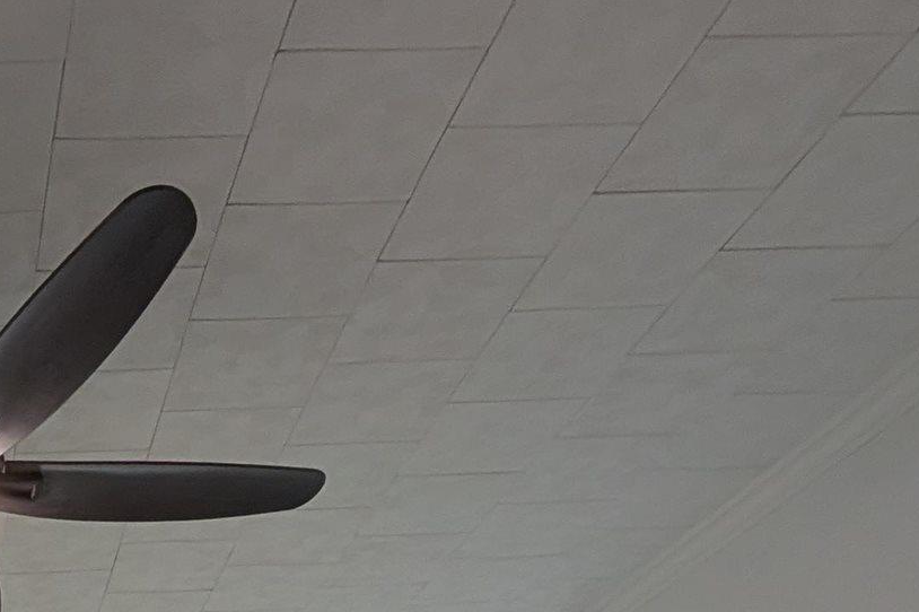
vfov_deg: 19.6
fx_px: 1199
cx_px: -86
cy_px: 1154
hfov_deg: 35.9
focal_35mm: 47
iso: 161
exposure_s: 1/120
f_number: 1.7
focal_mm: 2.02
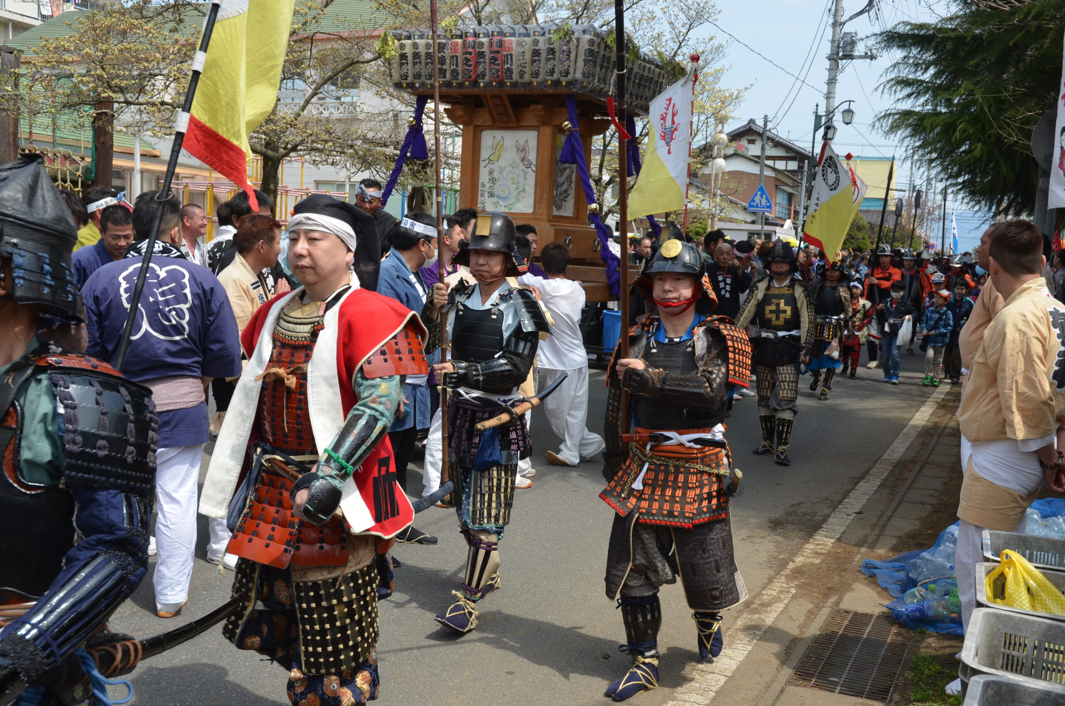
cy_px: 353
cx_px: 532
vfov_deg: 35.3
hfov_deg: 51.4
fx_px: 1107
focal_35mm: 38
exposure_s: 1/250
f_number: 8
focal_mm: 25
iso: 125
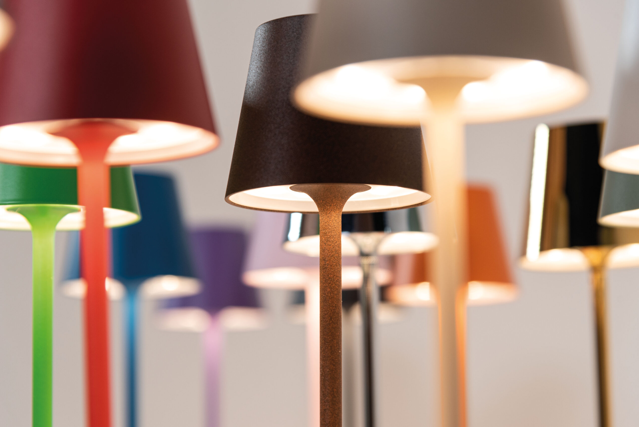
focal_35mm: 120
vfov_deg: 11.4
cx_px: 320
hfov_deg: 17.1
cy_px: 214
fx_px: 2131
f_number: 5.6
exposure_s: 1/125
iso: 400
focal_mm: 120
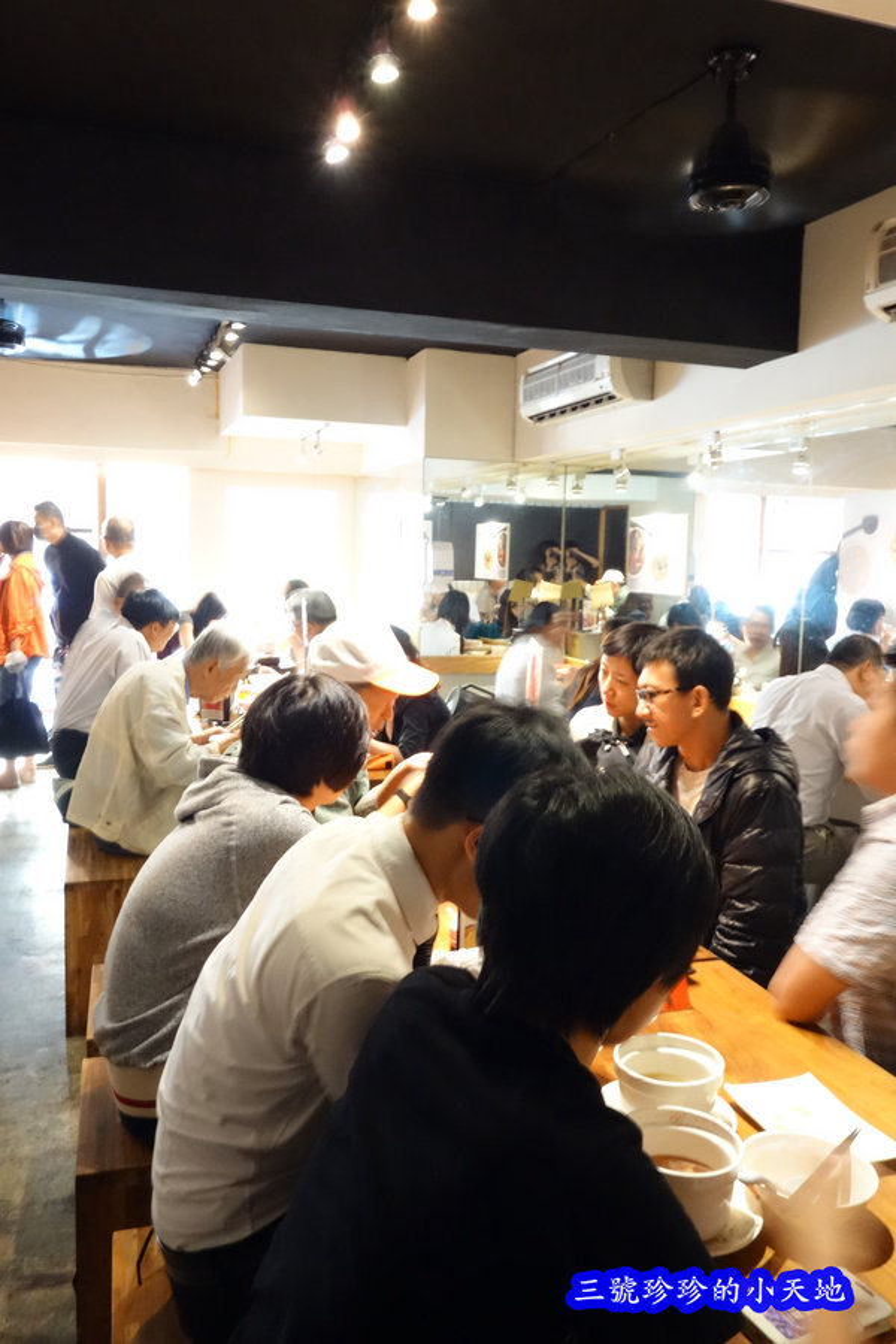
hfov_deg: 46.4
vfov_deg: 65.5
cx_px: 448
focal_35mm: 28
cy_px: 672
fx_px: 1045
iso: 2000
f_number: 8
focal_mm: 10.4
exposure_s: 1/4
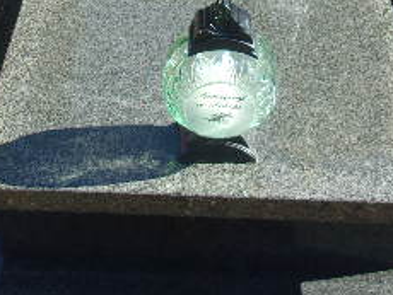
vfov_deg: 18.9
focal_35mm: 75
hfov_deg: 25.9
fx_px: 852
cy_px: -29
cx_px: 167
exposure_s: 1/340
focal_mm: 4.9
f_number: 3
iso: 80
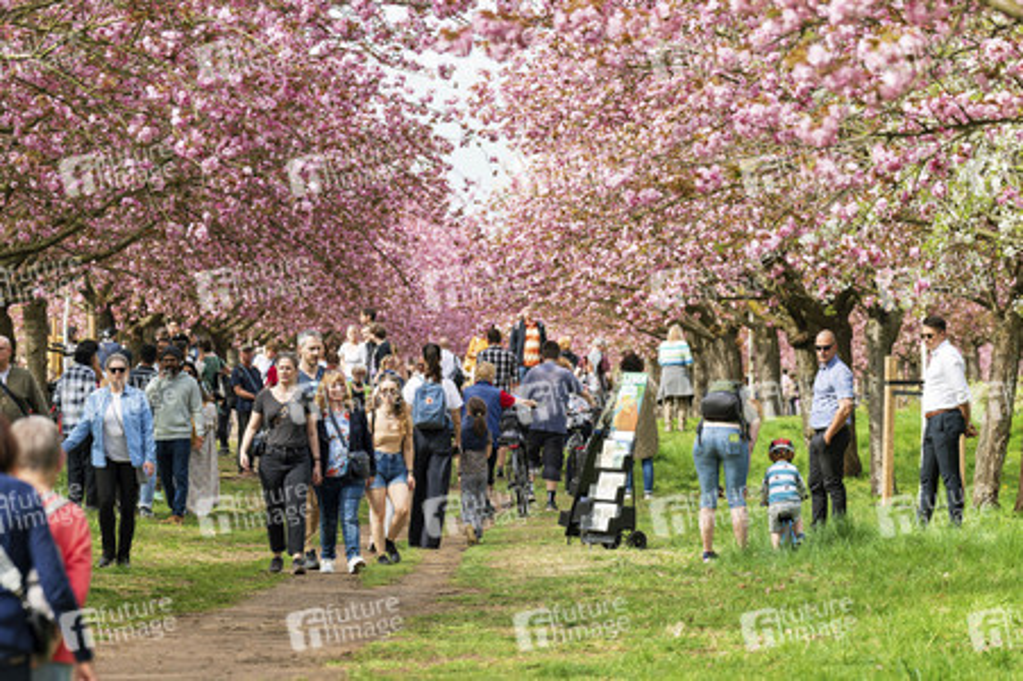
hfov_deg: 8.4
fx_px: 6985
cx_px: 512
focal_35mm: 246
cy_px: 340
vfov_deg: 5.6
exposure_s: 1/320
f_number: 5.6
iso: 160
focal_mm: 164
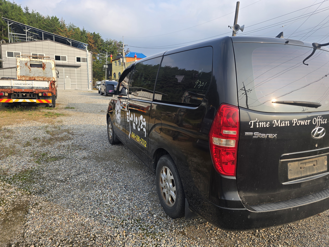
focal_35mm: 23
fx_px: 219
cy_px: 124
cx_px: 164
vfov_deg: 58.9
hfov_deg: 73.9
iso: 12
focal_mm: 6.3
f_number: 1.7
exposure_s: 1/302
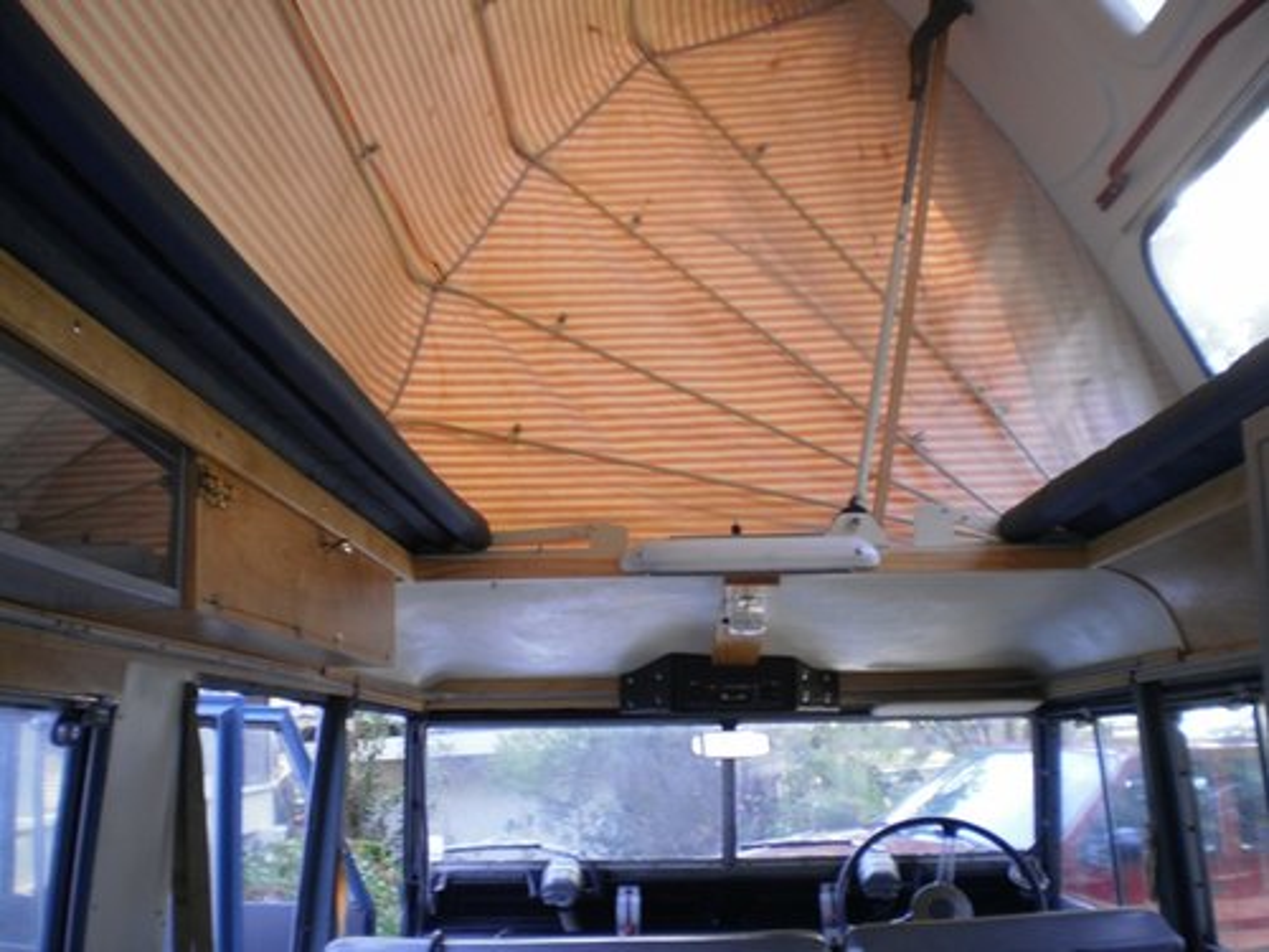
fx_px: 1320
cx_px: 634
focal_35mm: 36
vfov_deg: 39.7
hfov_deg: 51.4
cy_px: 476
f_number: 3.1
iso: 100
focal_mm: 6.3
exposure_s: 1/30
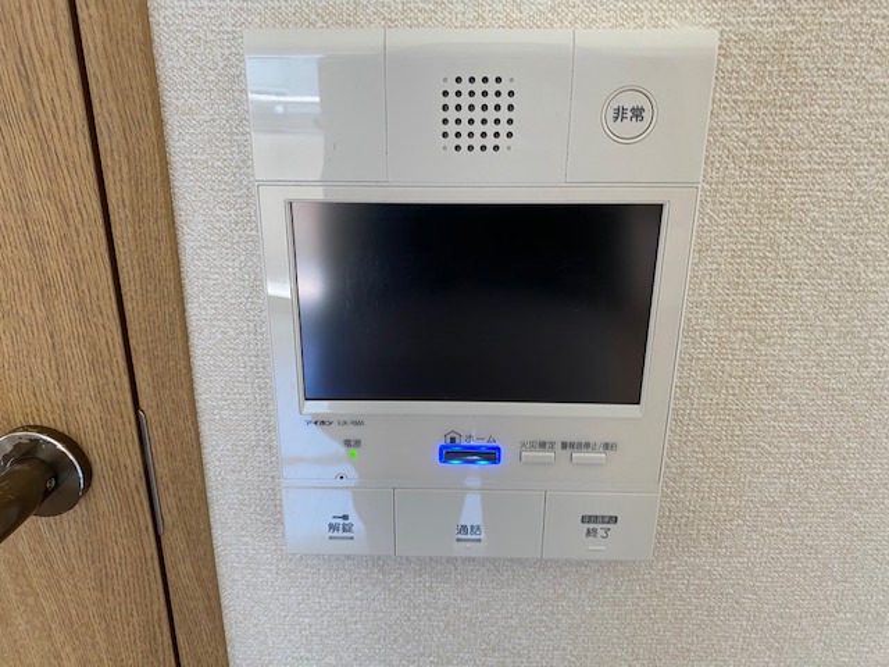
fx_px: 668
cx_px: 444
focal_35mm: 26
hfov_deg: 67.3
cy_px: 334
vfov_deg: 53.1
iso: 80
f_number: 1.8
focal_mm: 4.25
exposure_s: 1/50
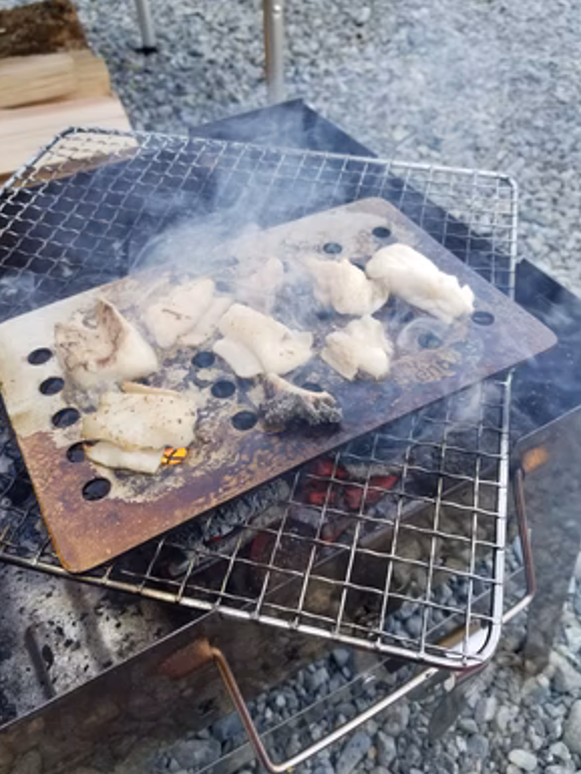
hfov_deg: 51.4
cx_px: 281
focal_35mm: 27
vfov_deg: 65.3
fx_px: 604
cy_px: 396
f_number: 1.7
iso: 50
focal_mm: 4.25
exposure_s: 1/242
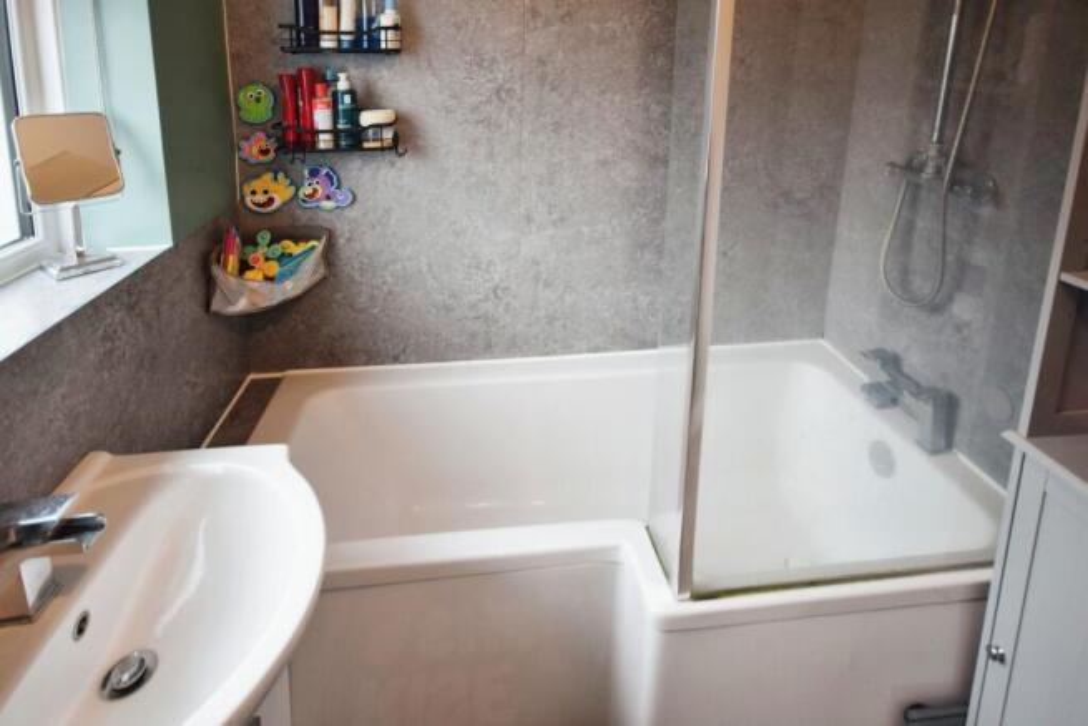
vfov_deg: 67.4
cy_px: 363
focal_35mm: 18
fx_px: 544
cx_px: 544
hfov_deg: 90.0
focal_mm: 12
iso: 500
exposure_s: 1/60
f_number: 4.5
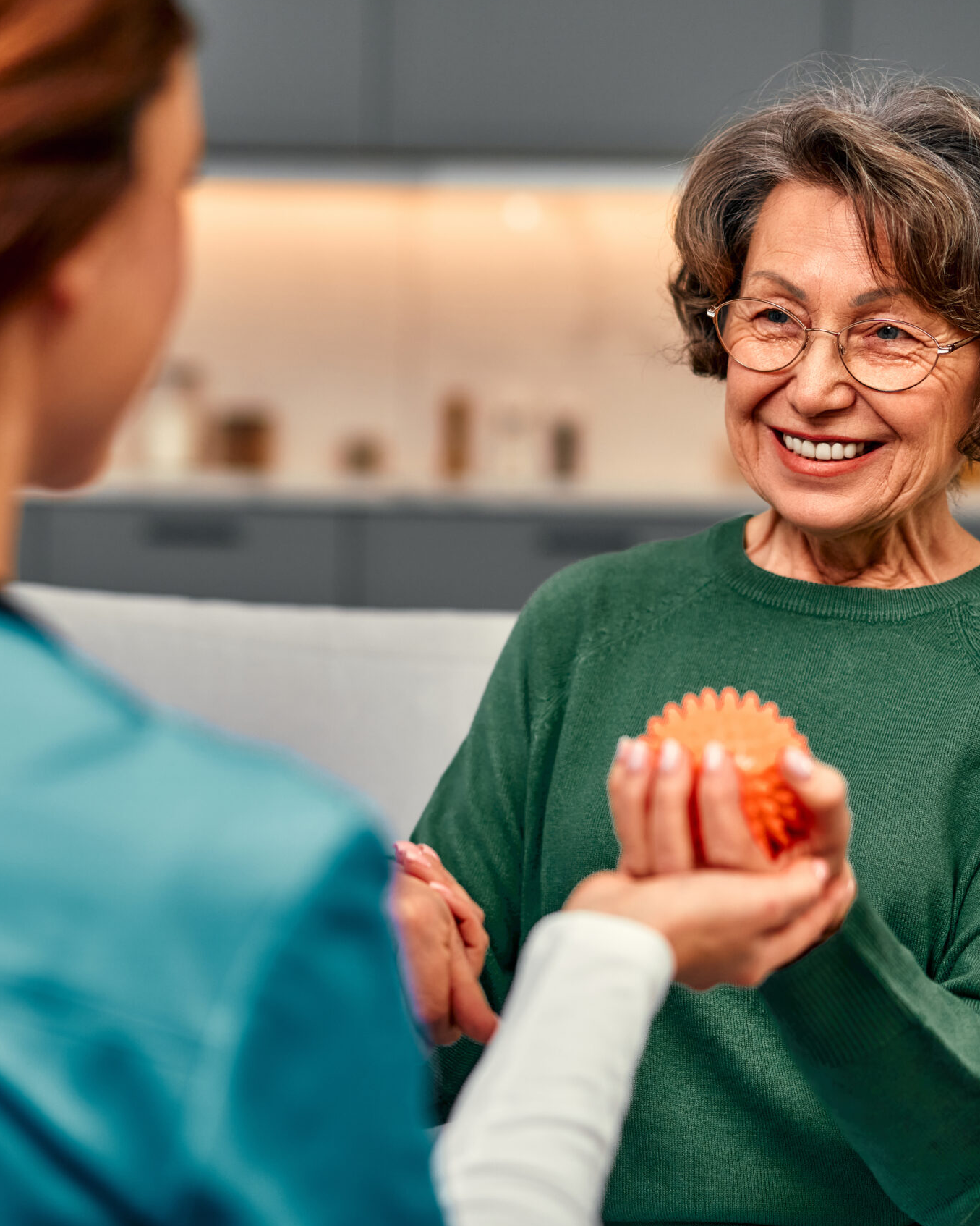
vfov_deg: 24.4
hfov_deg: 19.7
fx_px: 2828
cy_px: 613
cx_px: 485
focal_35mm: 78
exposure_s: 1/320
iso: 500
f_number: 2
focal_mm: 55
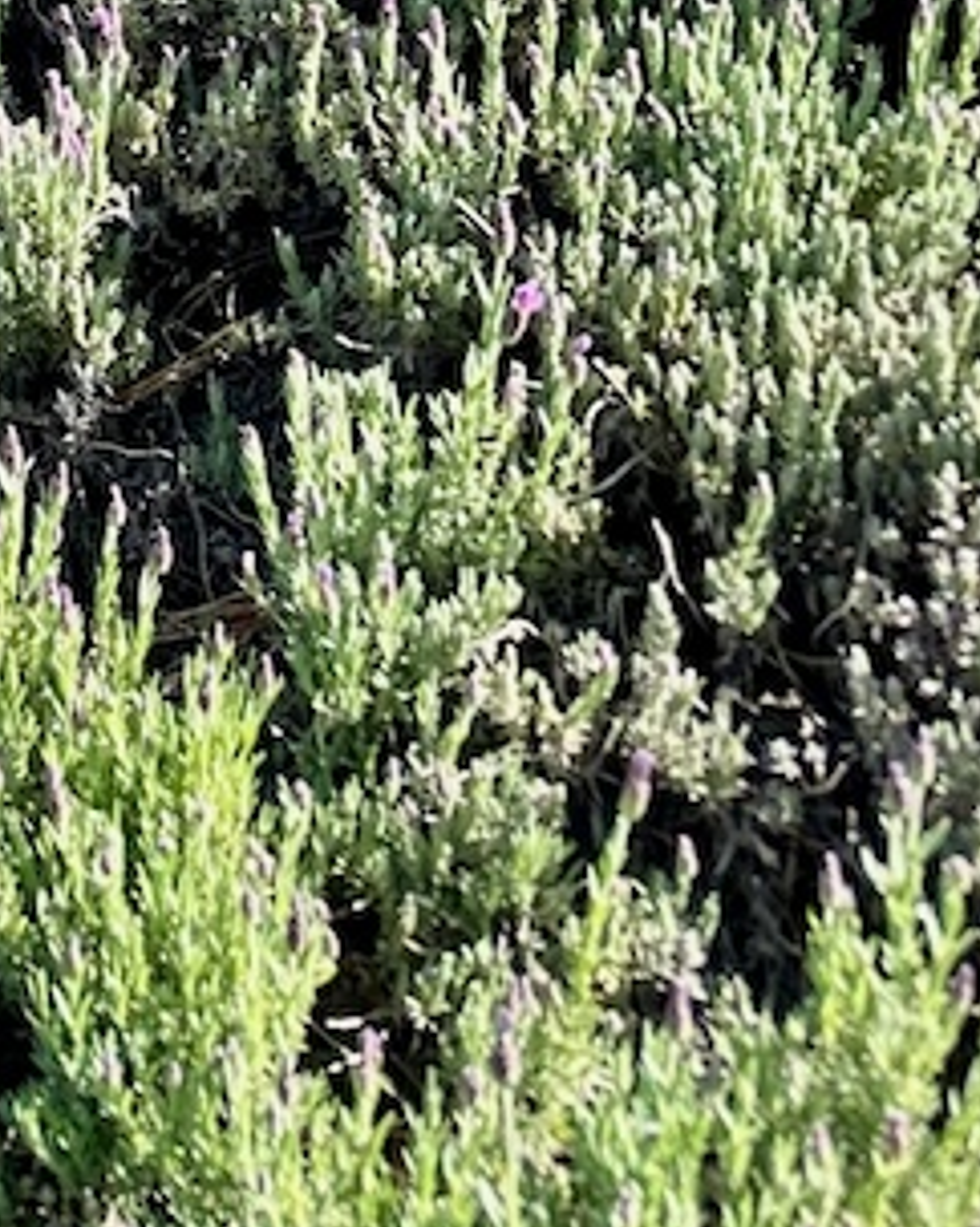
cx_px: -879
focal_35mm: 99
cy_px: -1267
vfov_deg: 15.3
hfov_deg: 13.6
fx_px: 3593
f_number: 1.78
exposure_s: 1/999
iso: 80
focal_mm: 6.86
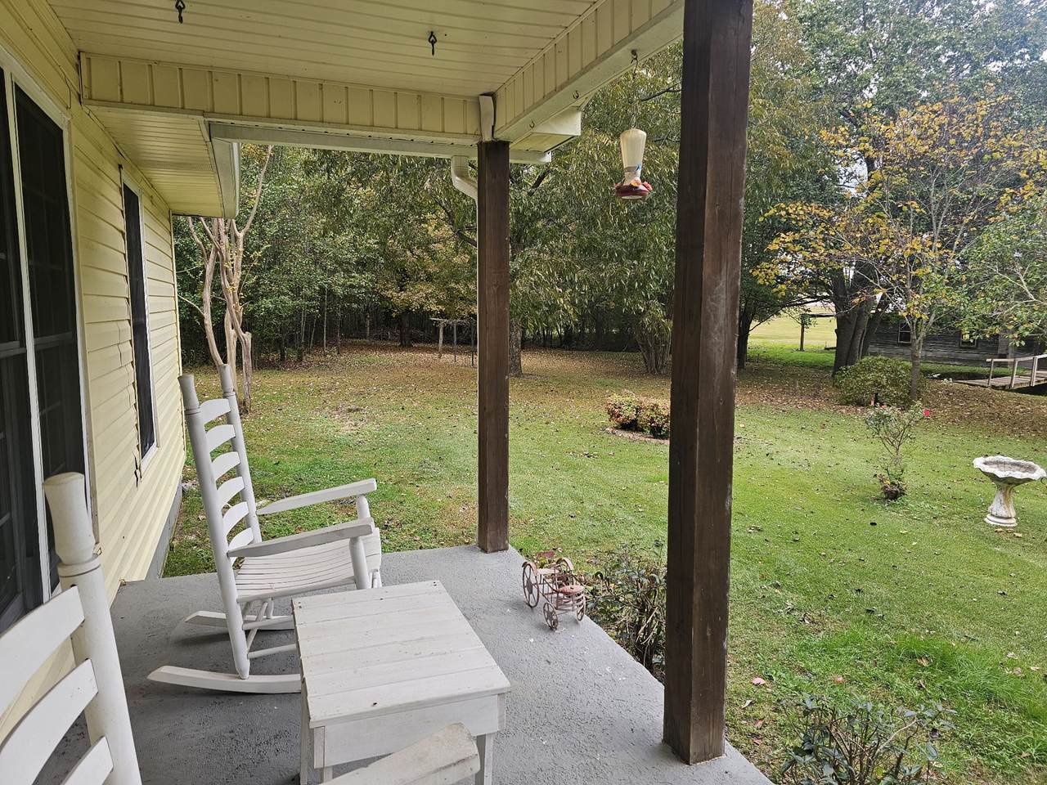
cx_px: 524
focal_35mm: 23
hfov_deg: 73.9
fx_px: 696
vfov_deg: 58.9
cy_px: 392
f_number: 1.7
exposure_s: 1/120
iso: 20
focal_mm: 6.3
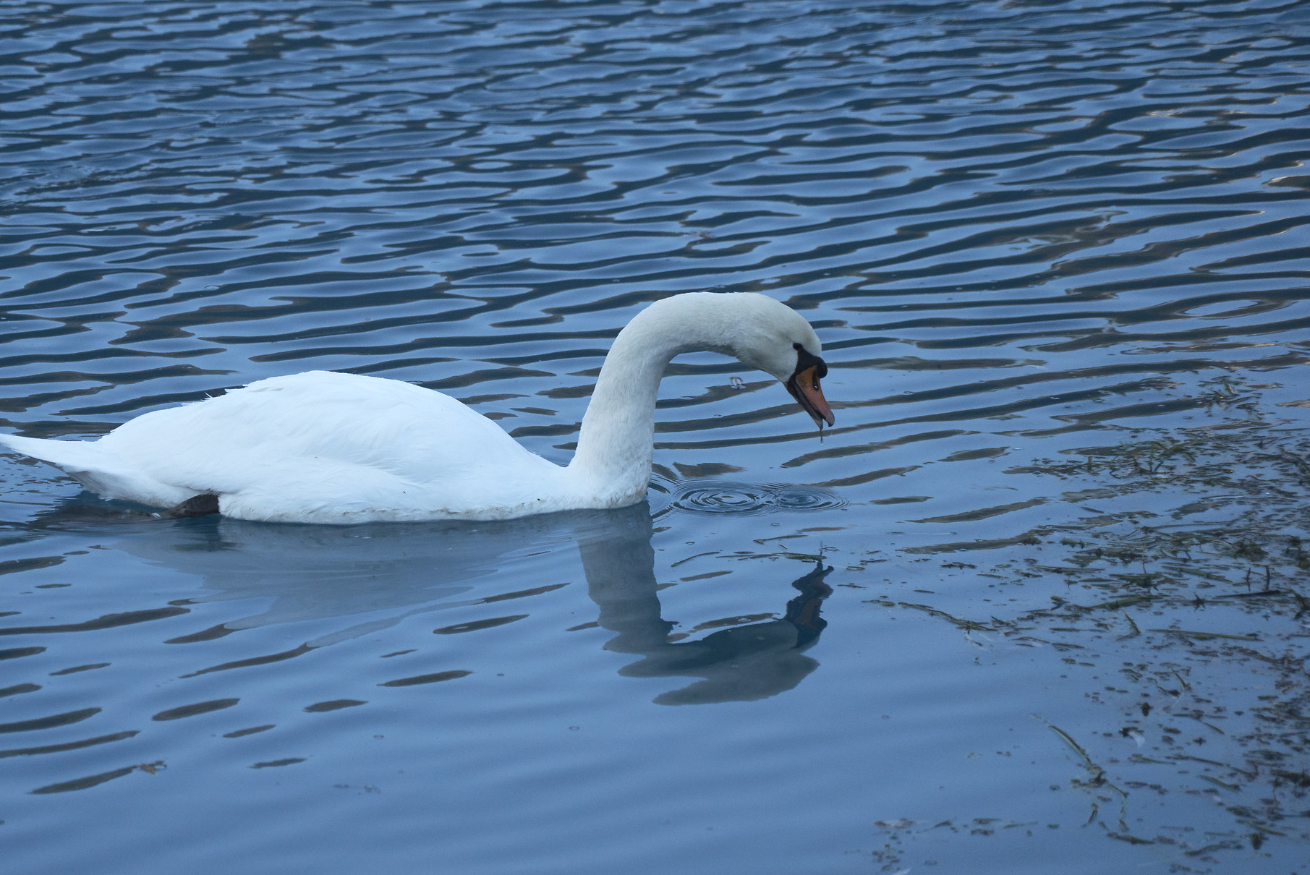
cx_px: 456
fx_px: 11579
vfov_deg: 4.3
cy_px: 387
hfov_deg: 6.5
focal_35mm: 318
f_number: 6.3
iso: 1600
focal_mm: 240
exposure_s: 1/1600
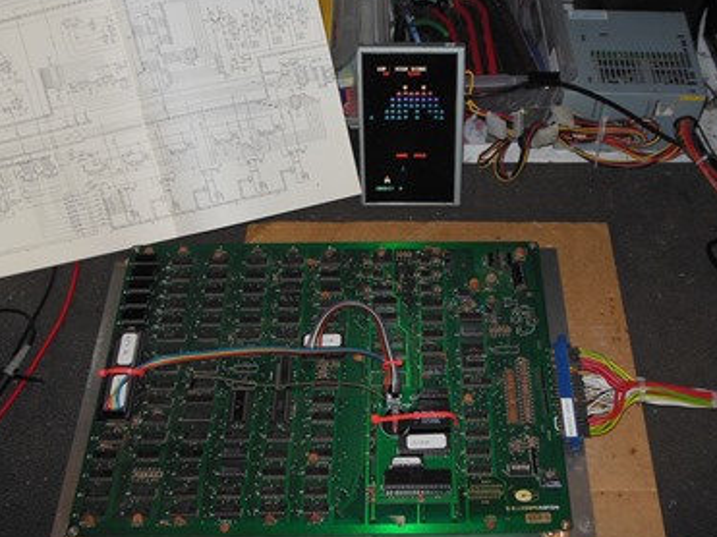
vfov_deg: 40.6
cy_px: 240
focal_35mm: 35
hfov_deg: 52.6
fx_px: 725
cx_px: 354
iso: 125
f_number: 3.3
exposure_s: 1/25
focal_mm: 5.2
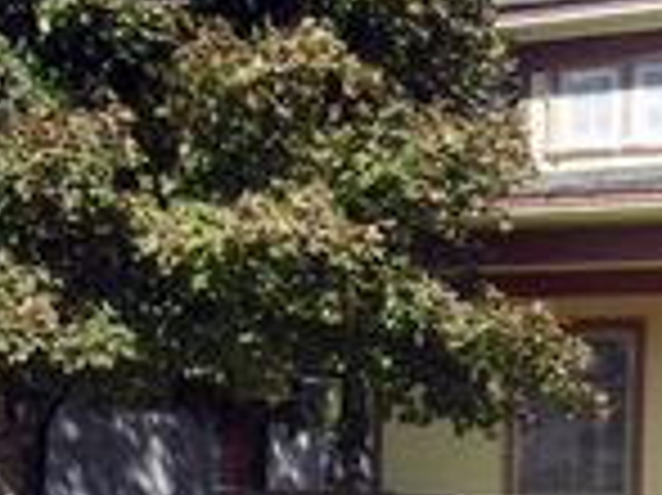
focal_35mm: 85
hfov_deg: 22.4
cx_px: 608
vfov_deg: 17.1
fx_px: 1624
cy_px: 432
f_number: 3.1
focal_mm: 6.3
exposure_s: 1/1000
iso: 200
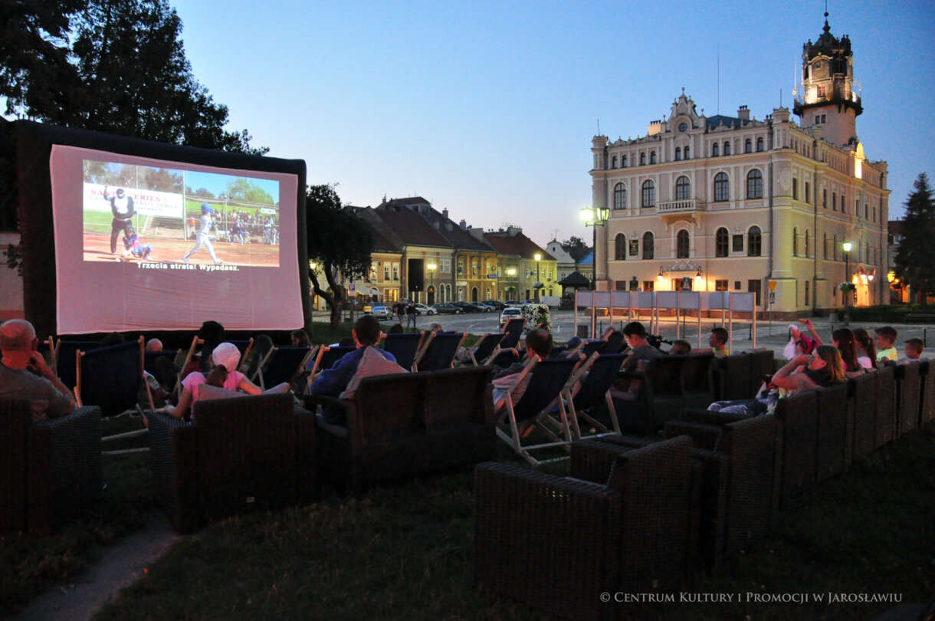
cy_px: 310
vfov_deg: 47.8
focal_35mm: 27
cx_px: 468
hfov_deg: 67.5
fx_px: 700
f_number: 3.5
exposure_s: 1/25
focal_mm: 18
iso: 3200
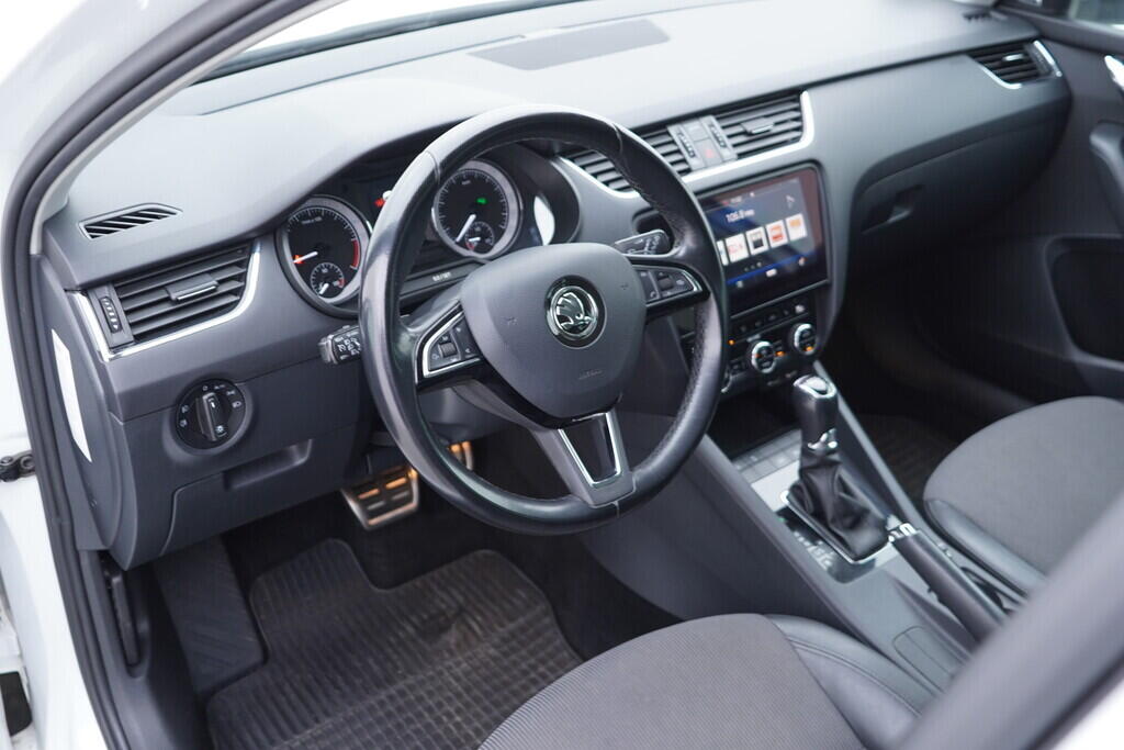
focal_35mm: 36
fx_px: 1124
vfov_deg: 36.9
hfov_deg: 53.1
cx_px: 562
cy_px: 375
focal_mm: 24
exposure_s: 1/40
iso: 320
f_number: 2.8
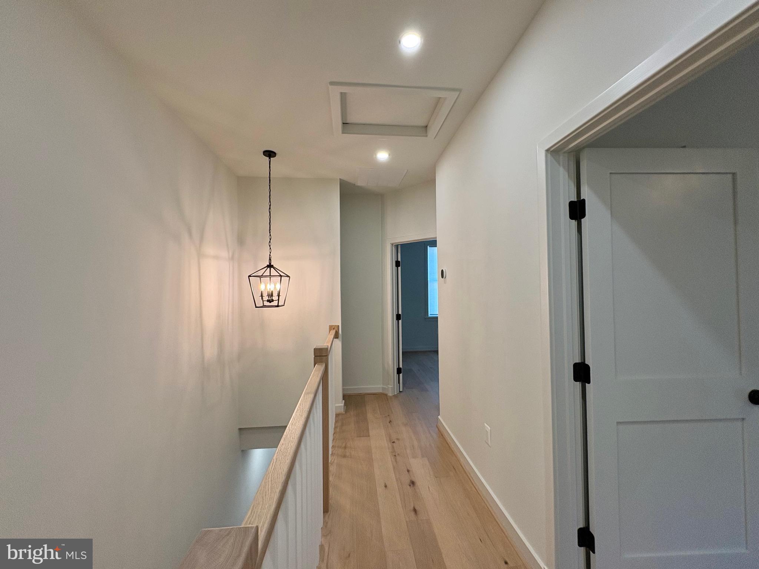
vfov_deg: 85.7
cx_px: 380
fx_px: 307
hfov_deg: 102.1
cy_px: 284
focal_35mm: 14
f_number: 2.2
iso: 160
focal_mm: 2.22
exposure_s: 1/120
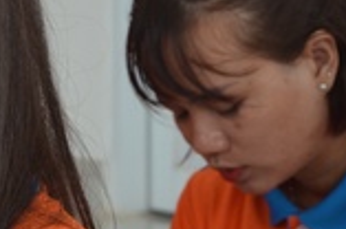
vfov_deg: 4.4
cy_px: 171
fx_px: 2983
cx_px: -355
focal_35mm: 311
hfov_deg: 6.4
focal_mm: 50
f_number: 7.1
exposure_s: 1/200
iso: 1000
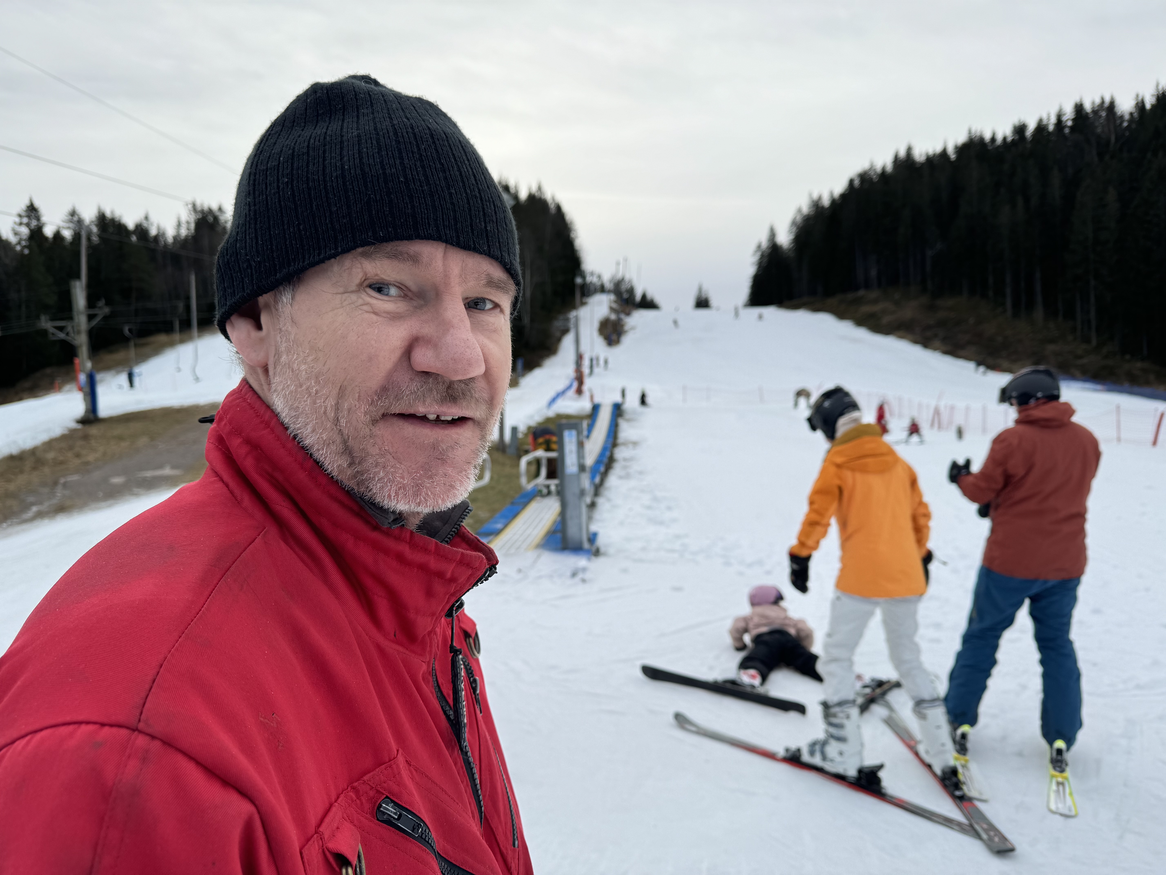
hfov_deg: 71.6
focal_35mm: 24
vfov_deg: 56.8
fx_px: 808
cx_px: 583
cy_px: 438
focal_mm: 6.76
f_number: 1.78
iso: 80
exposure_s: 1/544
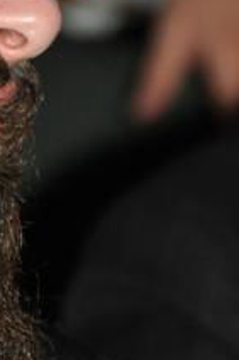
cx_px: -115
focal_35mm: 921
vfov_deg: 2.2
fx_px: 9216
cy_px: 85
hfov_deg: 1.5
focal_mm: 170
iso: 800
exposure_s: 1/60
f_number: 5.6
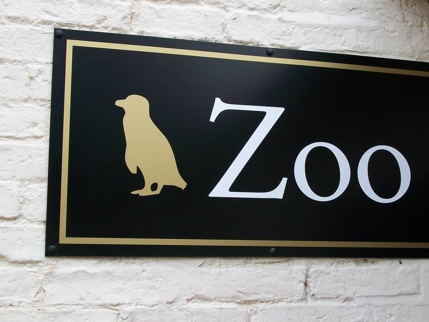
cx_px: 245
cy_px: 155
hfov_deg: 32.6
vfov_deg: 24.8
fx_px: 731
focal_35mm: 59
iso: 80
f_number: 3.6
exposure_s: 1/80
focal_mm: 8.8
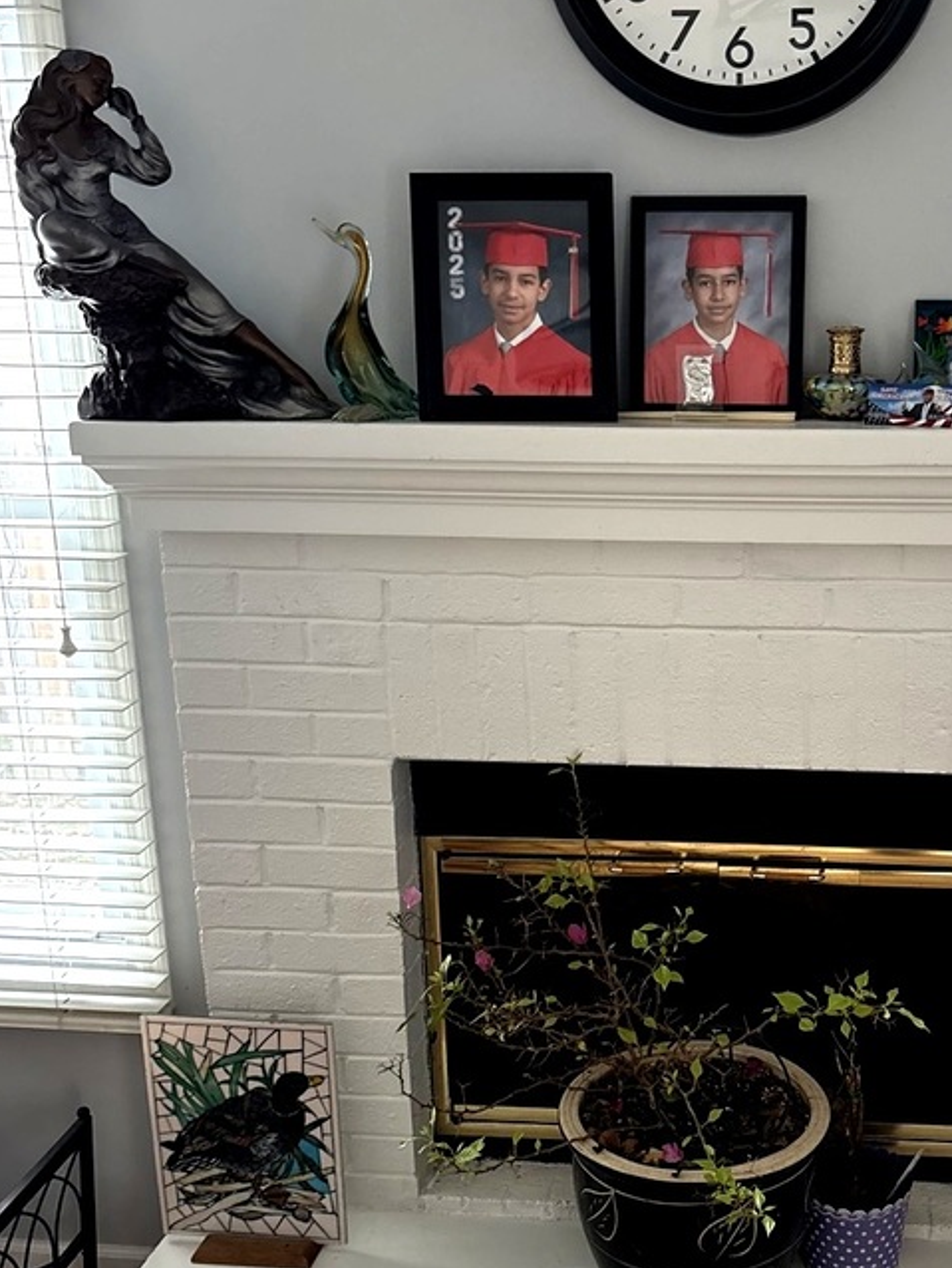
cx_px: 727
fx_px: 1612
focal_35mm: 44
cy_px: 727
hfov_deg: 32.2
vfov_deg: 42.8
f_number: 1.6
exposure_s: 1/40
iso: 400
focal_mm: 5.96
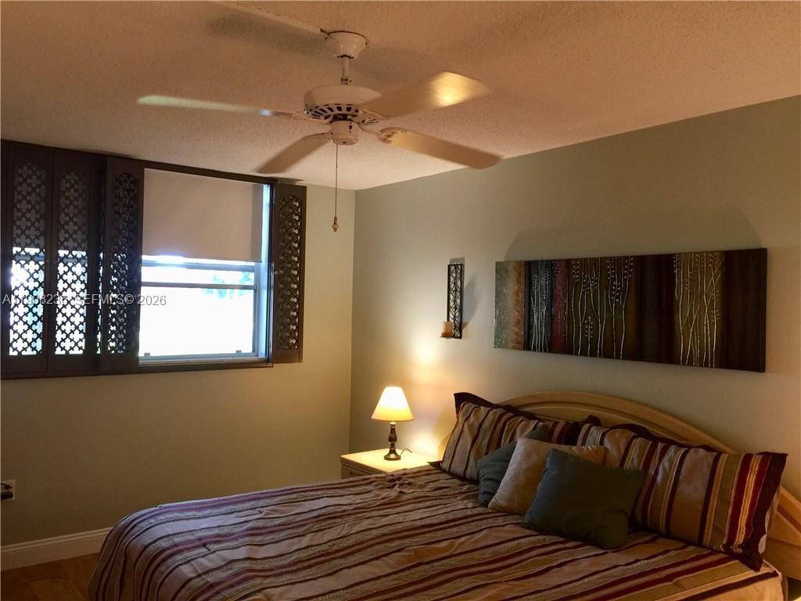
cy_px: 300
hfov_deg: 61.7
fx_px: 671
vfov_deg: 48.2
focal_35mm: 29
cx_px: 400
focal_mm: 4.15
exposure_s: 1/15
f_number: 2.2
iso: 64
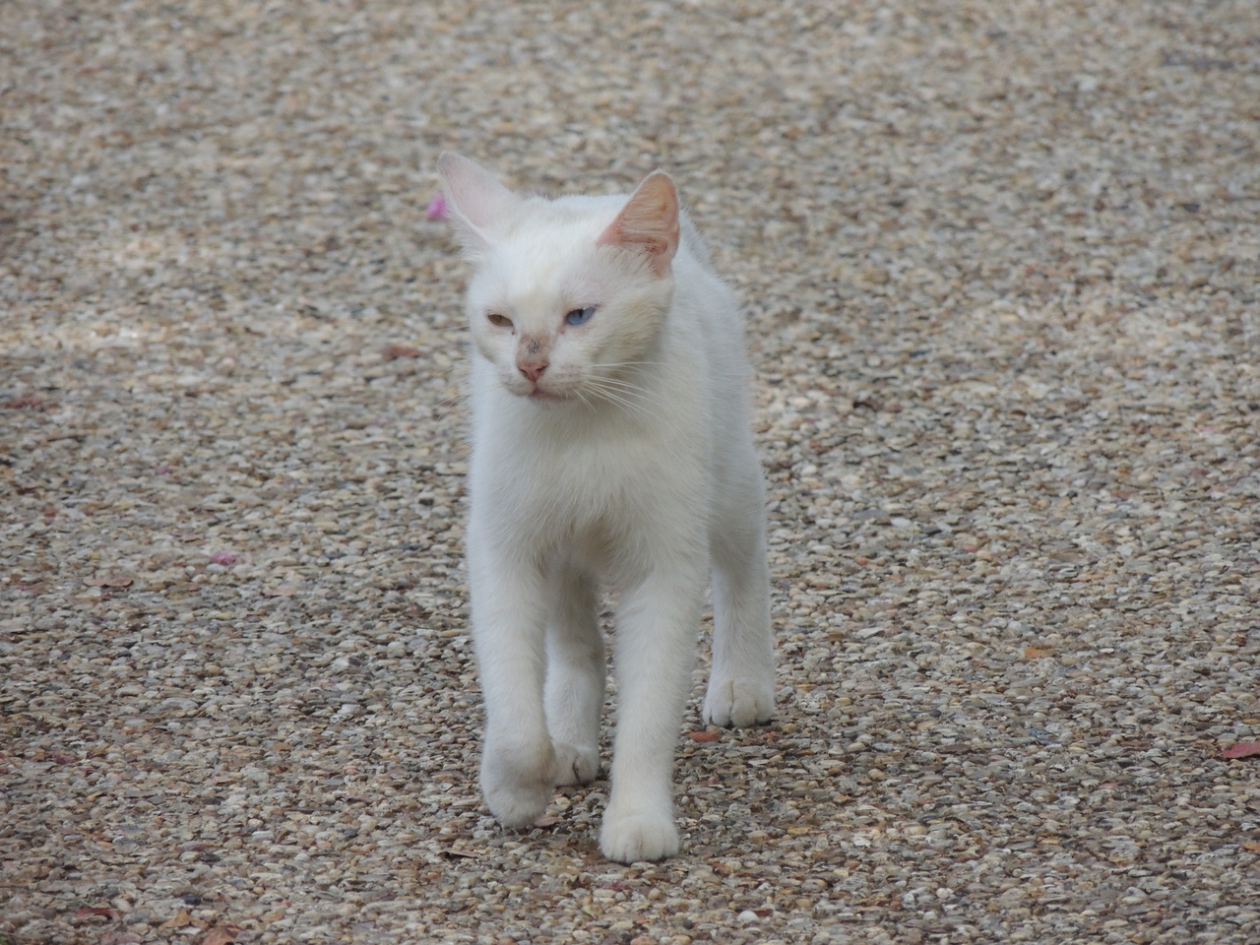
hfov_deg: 2.8
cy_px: 472
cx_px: 630
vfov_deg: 2.1
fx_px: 25480
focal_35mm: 700
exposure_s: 1/800
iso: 400
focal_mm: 124.8
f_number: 5
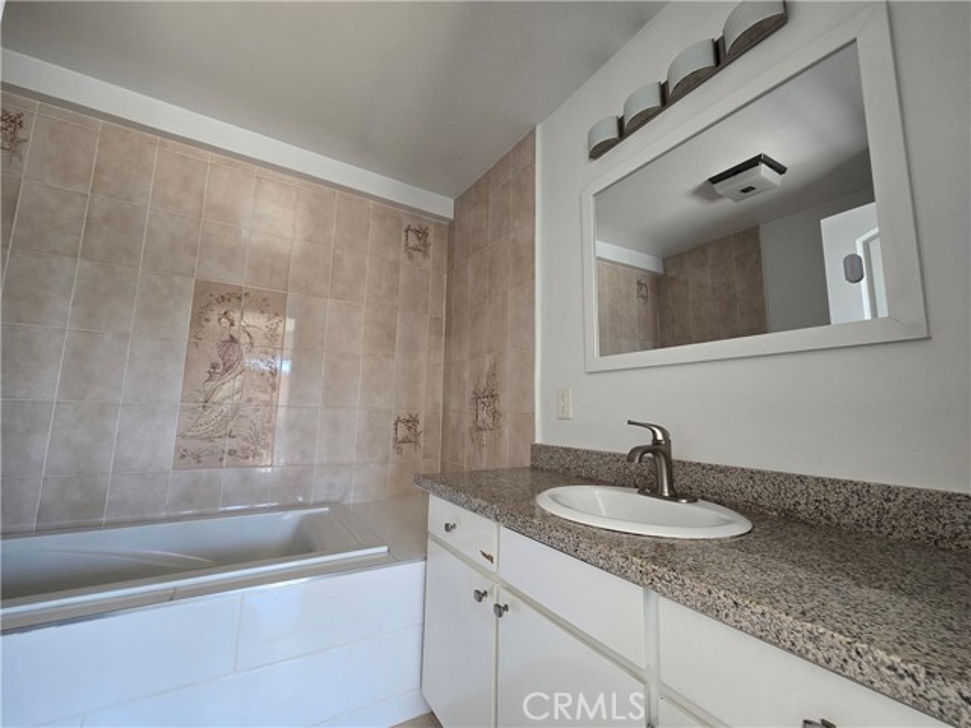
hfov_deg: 106.2
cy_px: 364
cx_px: 486
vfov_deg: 89.9
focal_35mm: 13
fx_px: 365
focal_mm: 2.2
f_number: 2.2
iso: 125
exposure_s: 1/60
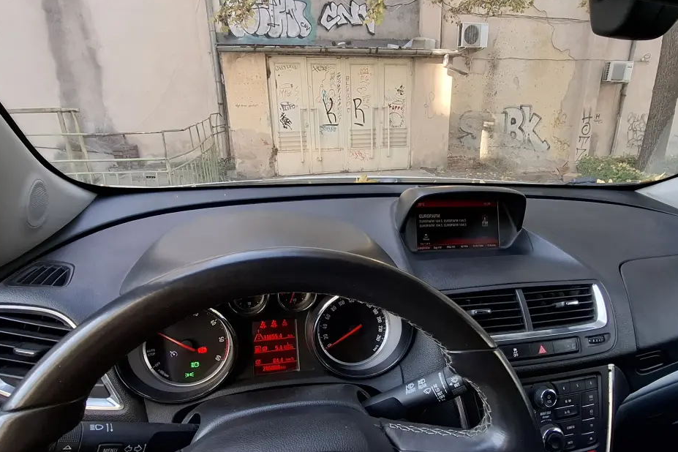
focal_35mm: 21
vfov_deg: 59.1
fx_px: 395
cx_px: 377
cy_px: 269
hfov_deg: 80.9
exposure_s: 1/50
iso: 50
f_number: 2.2
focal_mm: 1.74
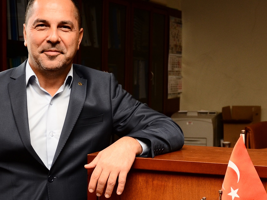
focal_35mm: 87
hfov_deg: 22.5
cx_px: 116
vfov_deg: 16.9
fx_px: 671
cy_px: 140
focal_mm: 28
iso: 500
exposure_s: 1/80
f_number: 4
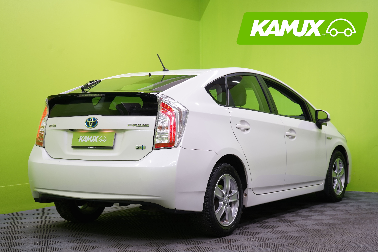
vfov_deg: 22.3
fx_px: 640
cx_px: 189
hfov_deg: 32.9
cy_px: 126
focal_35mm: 61
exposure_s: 1/30
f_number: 5.6
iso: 400
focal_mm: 61
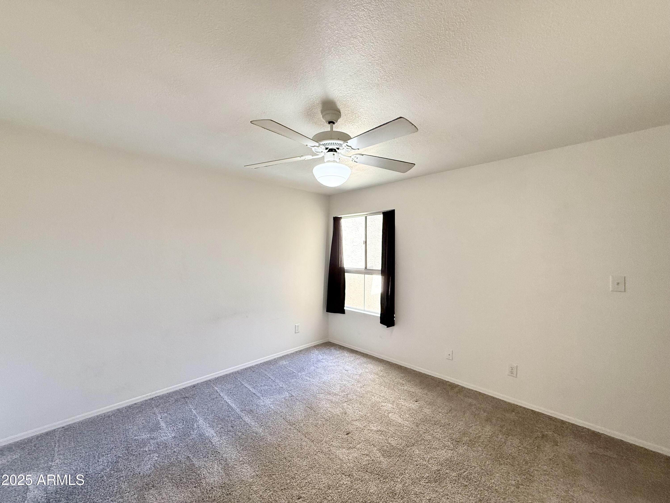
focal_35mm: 14
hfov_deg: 102.1
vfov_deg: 85.7
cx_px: 335
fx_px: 271
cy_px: 252
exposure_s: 1/120
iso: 200
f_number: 2.2
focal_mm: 2.22
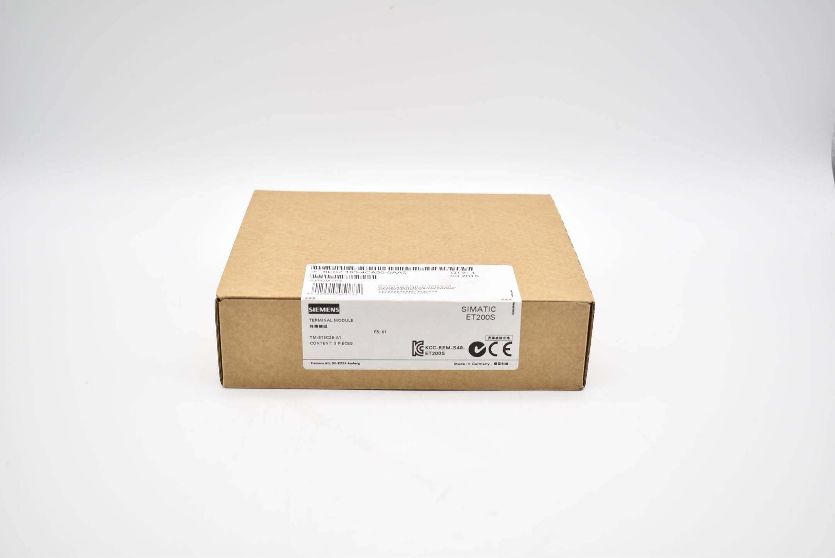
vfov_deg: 29.0
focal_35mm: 46
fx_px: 1079
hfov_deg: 42.3
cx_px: 418
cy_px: 279
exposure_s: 1/60
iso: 100
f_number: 4.2
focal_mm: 31
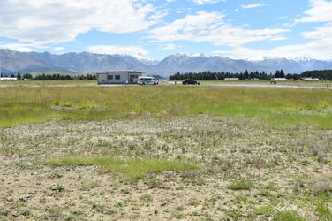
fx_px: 415
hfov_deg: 43.6
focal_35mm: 45
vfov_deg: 29.8
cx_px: 159
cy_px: 104
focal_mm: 24
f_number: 10
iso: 200
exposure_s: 1/400
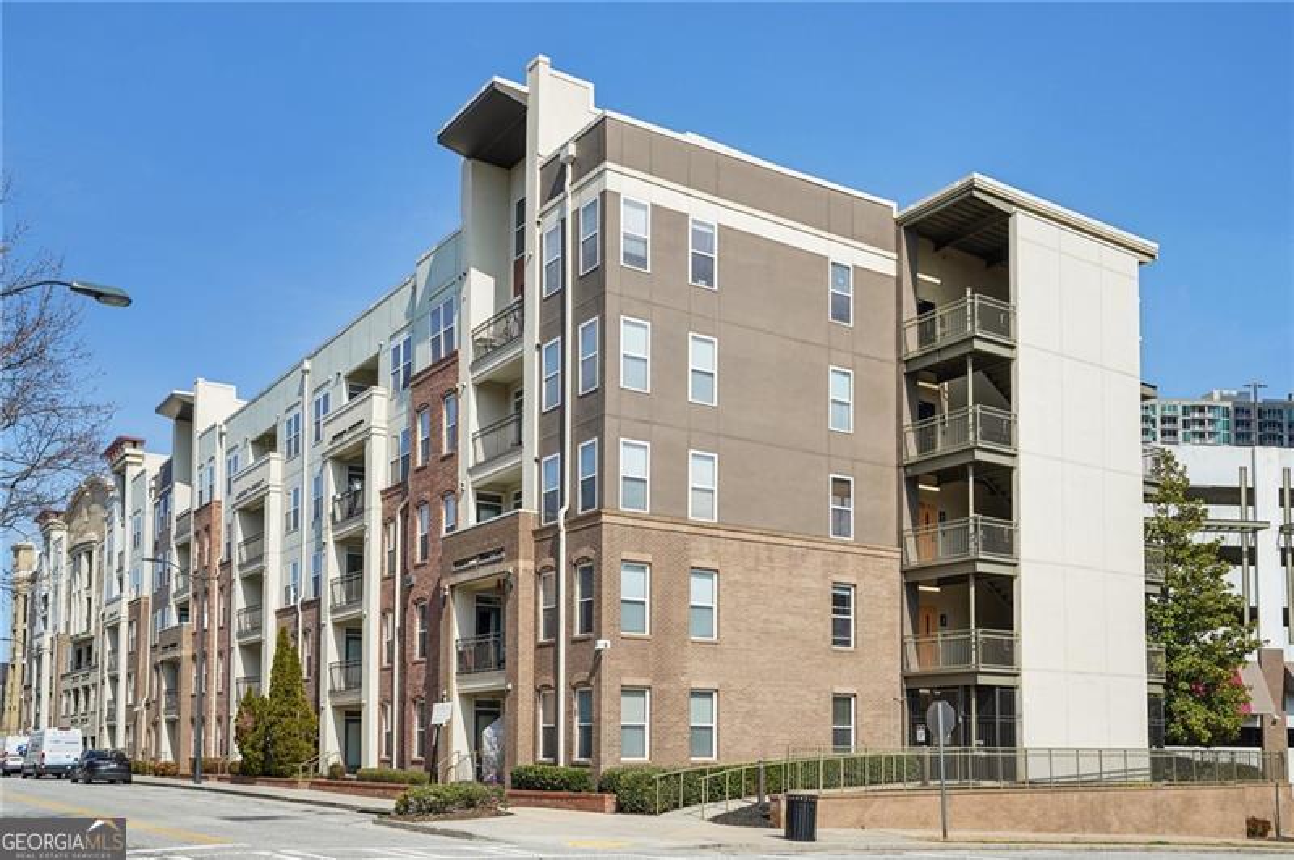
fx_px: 1185
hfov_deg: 57.3
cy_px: 430
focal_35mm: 33
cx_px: 647
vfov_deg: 39.9
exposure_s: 1/200
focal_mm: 33
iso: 100
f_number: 8
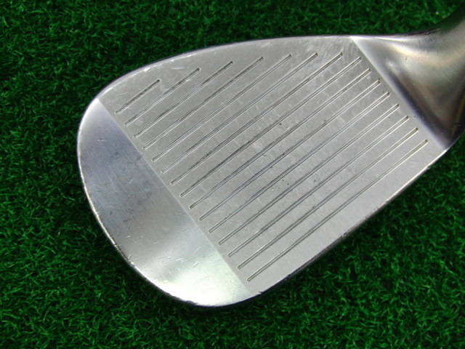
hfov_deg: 50.1
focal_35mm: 37
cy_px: 174
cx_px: 232
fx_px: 497
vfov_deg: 38.7
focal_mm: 6.42
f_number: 3.6
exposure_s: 1/60
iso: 400
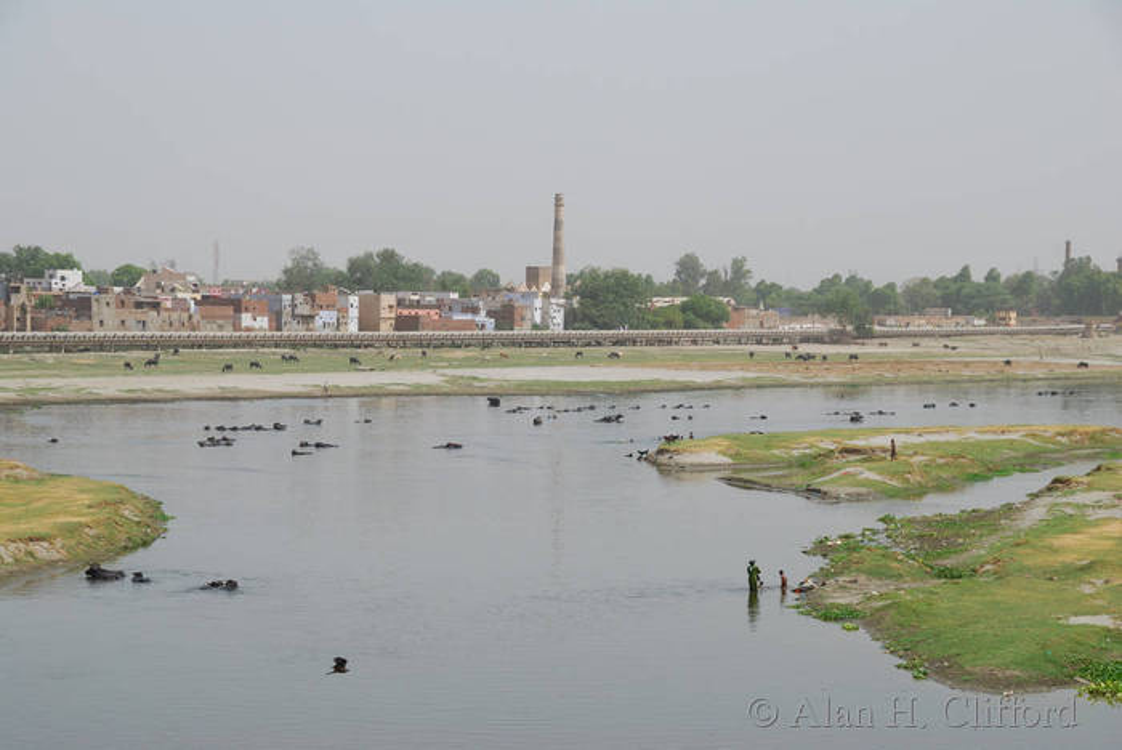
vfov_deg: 15.2
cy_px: 375
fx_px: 2807
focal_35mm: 90
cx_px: 561
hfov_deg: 22.6
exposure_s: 1/250
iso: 100
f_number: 8
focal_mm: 60
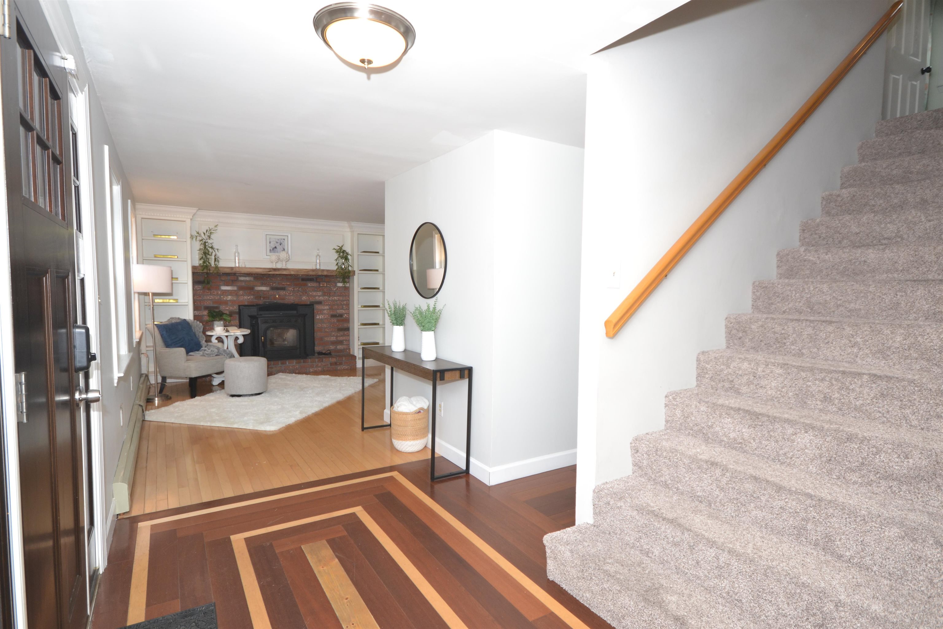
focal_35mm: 20
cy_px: 314
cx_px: 472
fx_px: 511
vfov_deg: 63.2
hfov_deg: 85.4
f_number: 5.6
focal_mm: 13
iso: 400
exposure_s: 1/60
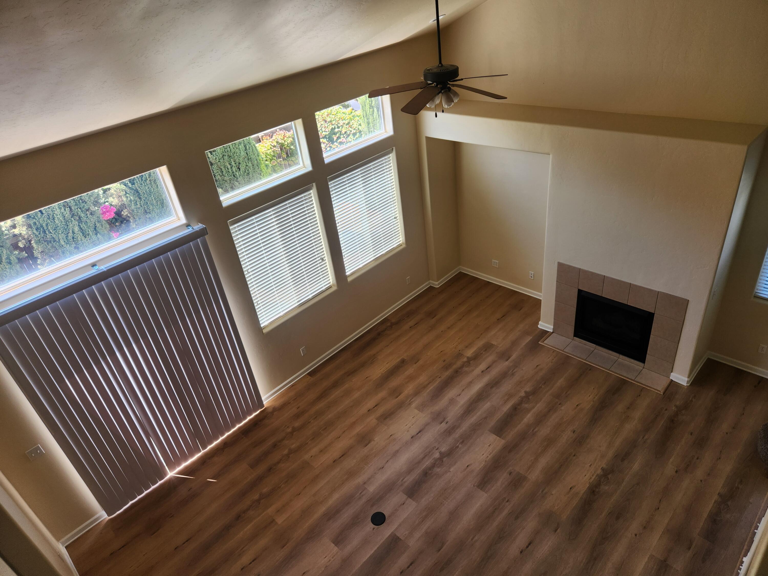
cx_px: 384
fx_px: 510
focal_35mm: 23
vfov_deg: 58.9
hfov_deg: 73.9
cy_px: 288
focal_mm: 5.4
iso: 50
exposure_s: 1/180
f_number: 1.8
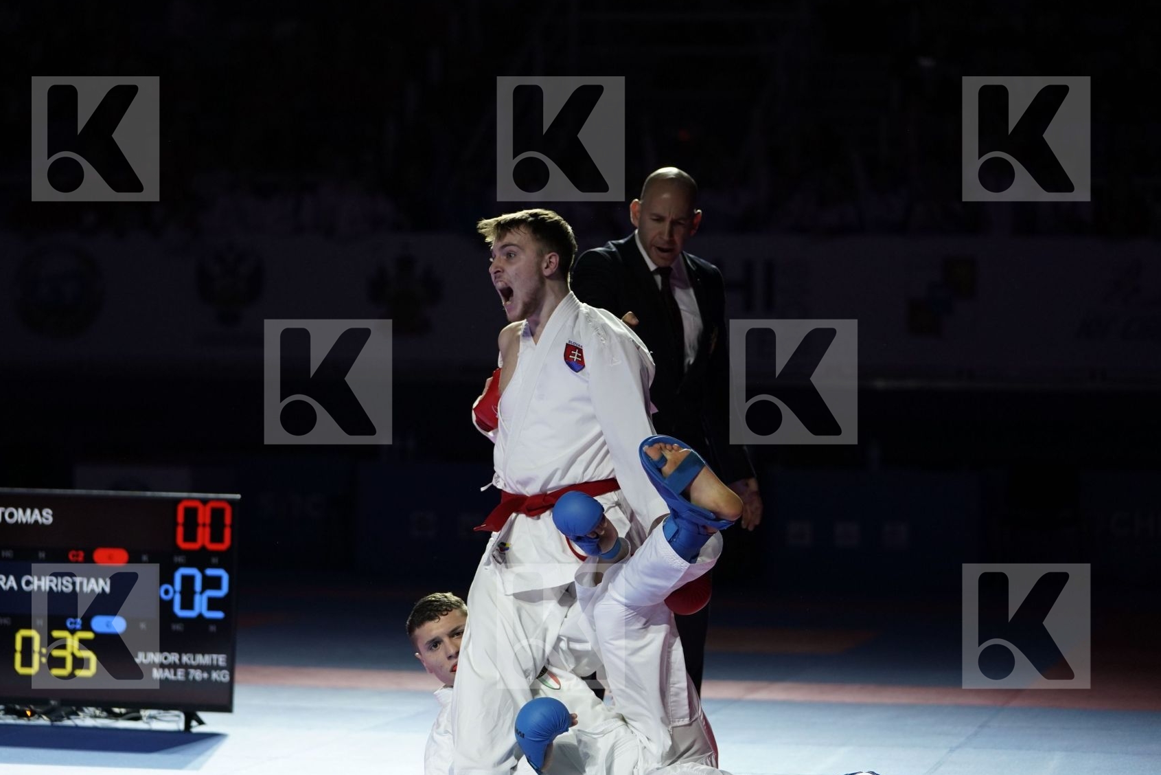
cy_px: 382
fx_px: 3741
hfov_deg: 17.6
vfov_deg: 11.8
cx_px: 561
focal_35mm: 116
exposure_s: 1/1000
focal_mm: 109
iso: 2000
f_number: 2.8
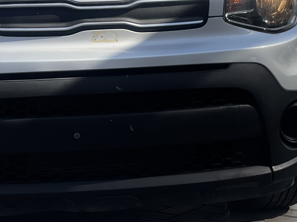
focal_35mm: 181
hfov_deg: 10.9
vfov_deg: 8.2
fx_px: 1553
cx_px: 56
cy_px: 64
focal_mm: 7.5
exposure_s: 1/867
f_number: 2.2
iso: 32
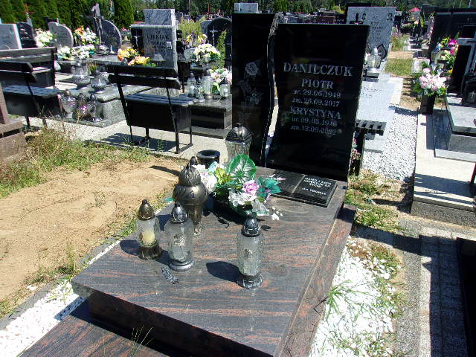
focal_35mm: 27
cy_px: 178
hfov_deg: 65.3
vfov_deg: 51.4
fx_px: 371
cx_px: 238
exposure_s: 1/80
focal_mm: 4.9
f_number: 10.4
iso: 80
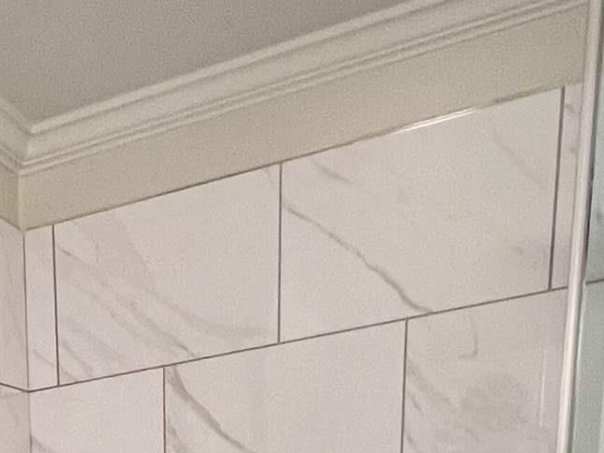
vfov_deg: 17.1
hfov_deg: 25.3
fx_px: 1082
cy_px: 915
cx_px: -249
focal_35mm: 62
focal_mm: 1.57
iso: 200
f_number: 1.8
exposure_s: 1/60
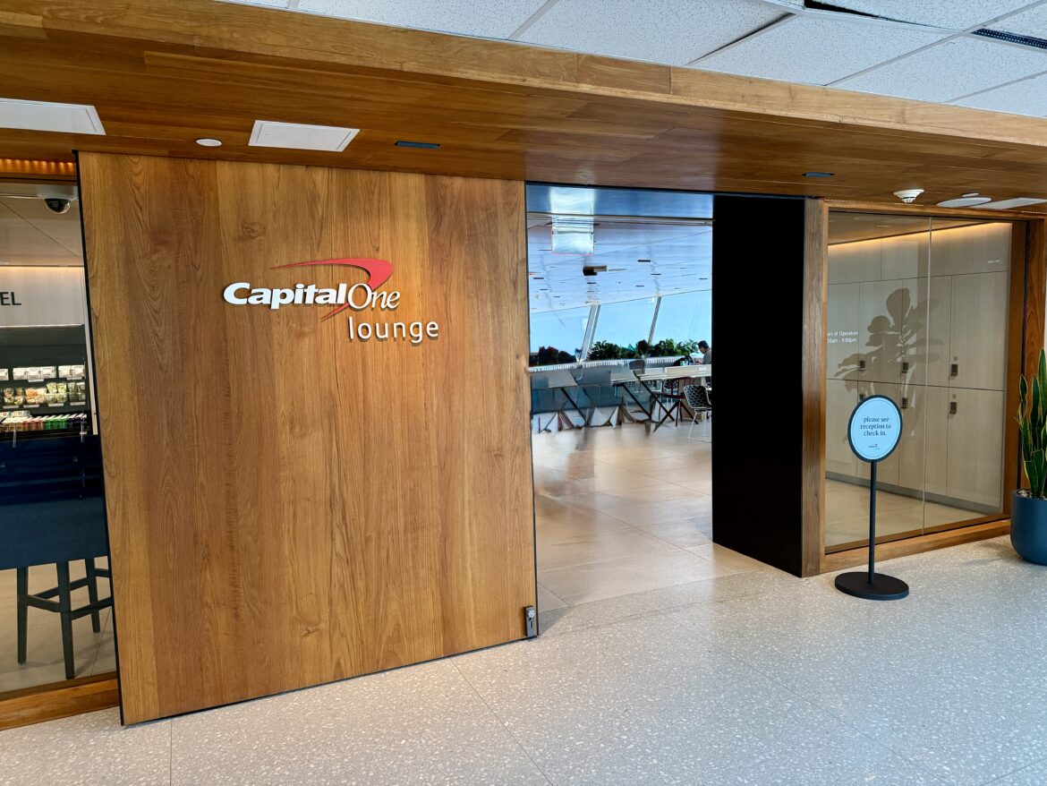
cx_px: 524
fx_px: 726
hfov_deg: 71.6
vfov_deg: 56.8
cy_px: 393
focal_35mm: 24
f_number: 1.78
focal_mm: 6.76
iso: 320
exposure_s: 1/151
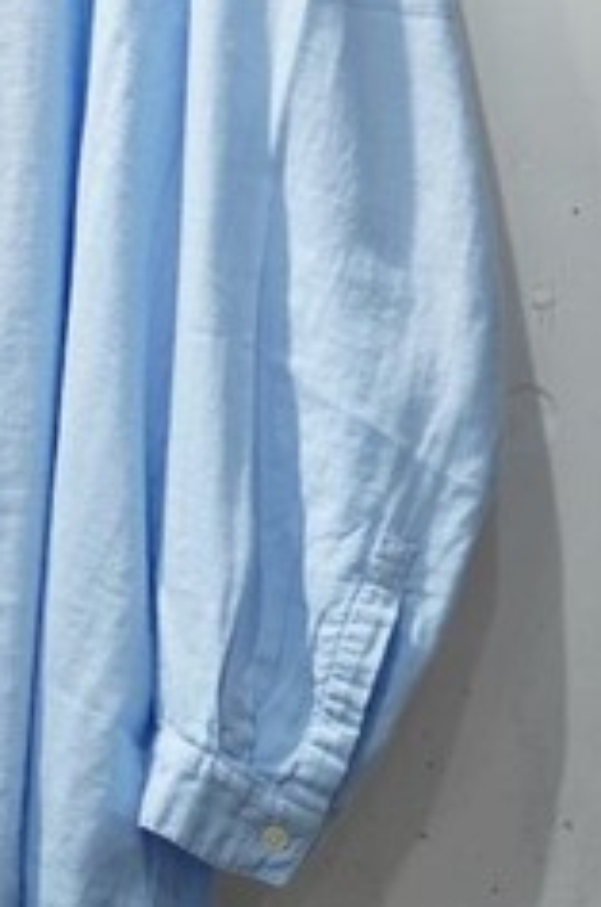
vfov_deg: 12.7
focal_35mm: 159
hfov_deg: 8.5
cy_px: -78
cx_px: -214
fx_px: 3999
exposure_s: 1/50
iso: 400
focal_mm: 50
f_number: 2
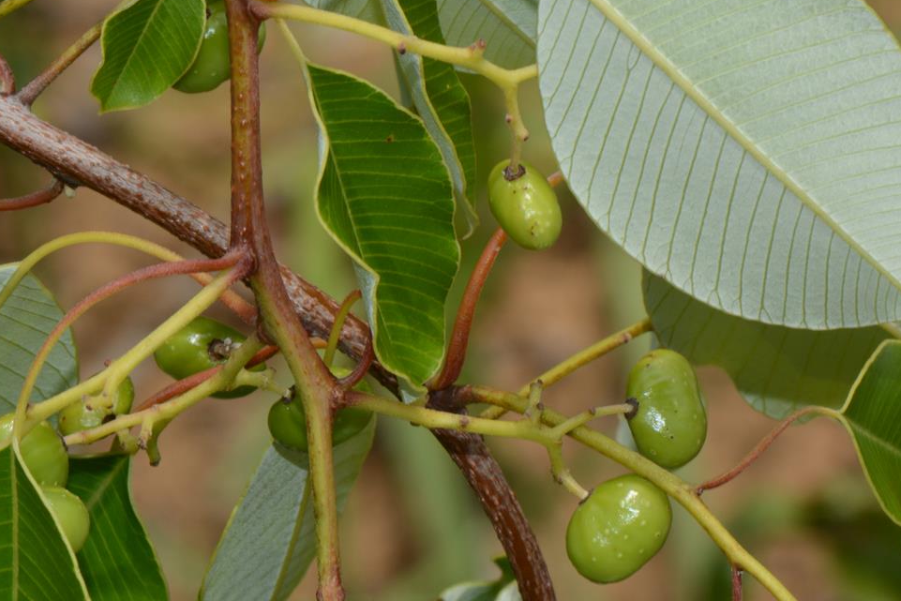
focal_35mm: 246
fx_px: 6152
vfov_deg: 5.6
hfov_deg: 8.4
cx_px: 455
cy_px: 245
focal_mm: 105
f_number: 20
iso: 220
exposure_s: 1/200
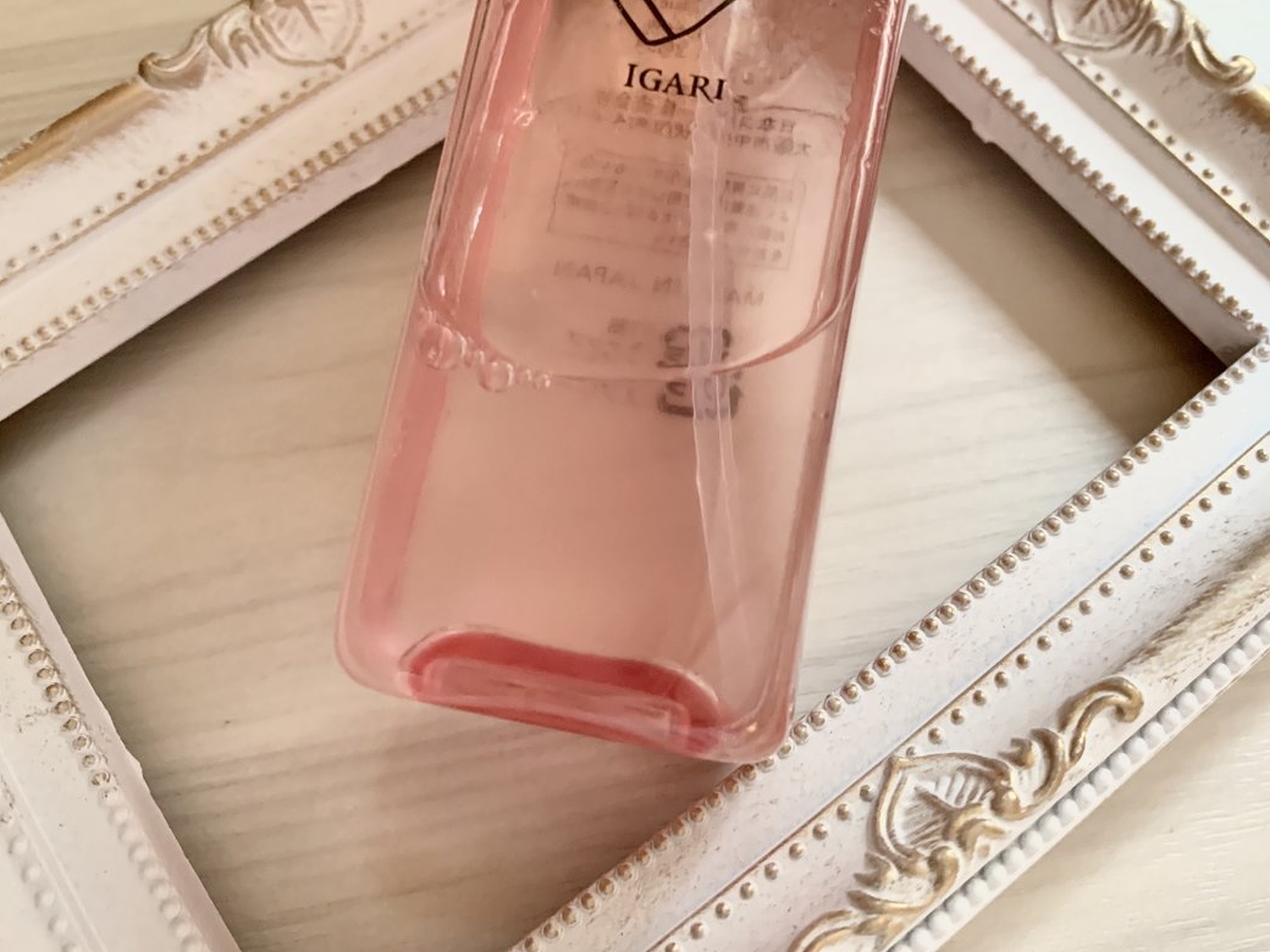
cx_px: 673
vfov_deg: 43.9
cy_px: 382
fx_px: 1174
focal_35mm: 32
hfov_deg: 56.8
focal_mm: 4.25
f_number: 1.8
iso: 400
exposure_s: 1/40
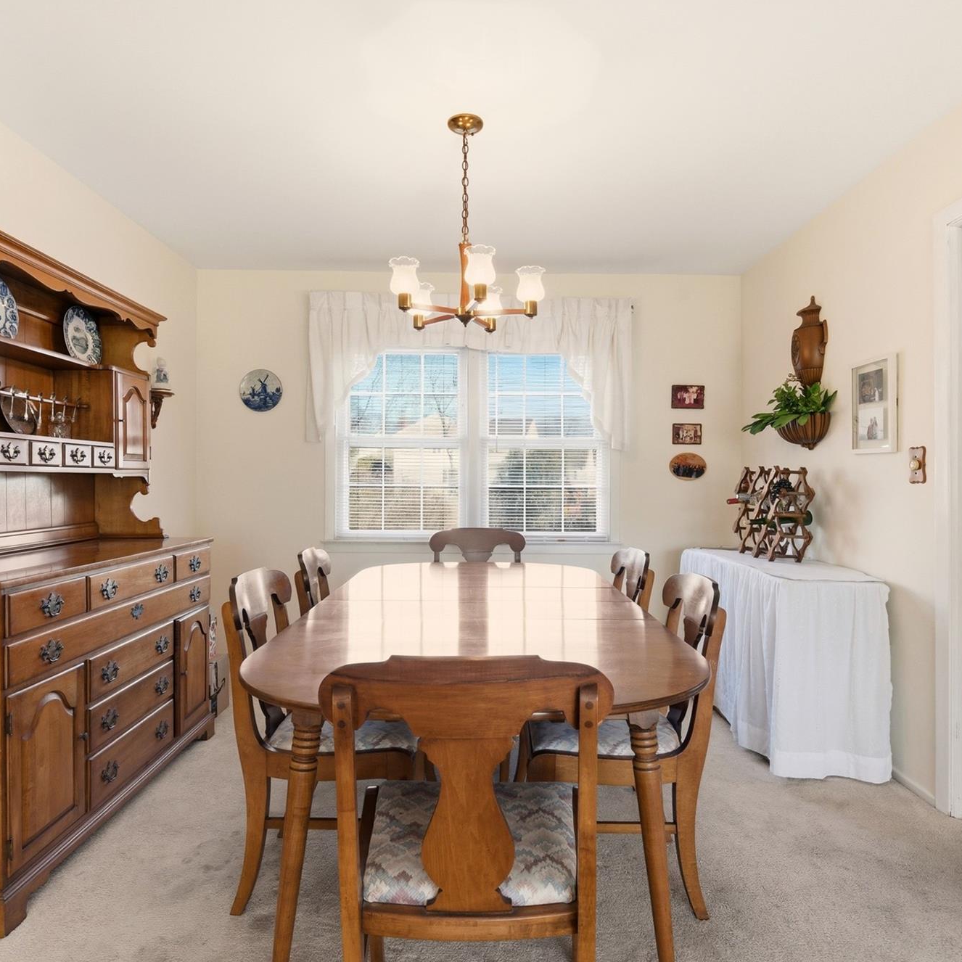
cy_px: 482
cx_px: 497
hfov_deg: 72.1
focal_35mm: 21
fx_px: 660
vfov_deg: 72.1
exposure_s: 1/40
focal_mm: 16
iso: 250
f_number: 9
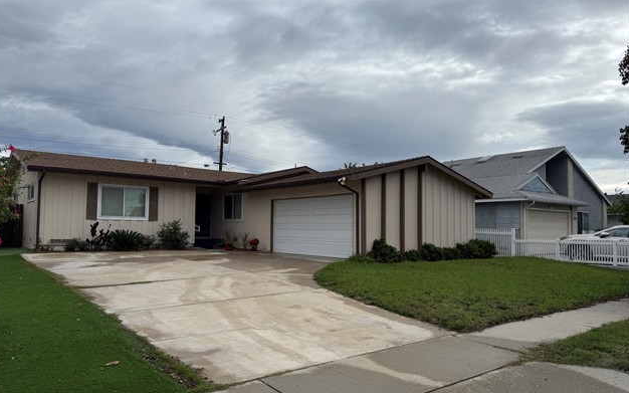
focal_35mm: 26
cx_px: 309
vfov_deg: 47.6
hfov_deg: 70.4
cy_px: 208
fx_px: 446
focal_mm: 6.76
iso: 80
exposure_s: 1/6711
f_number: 1.78
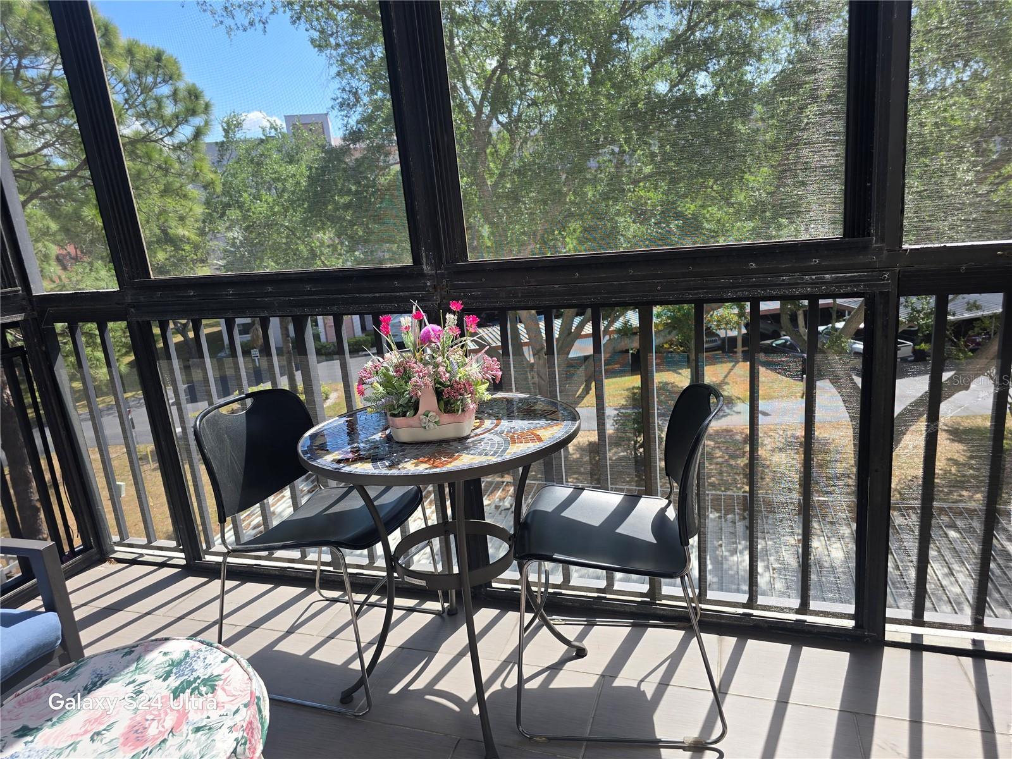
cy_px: 380
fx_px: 672
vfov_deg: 58.9
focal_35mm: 23
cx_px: 506
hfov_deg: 73.9
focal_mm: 6.3
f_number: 1.7
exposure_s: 1/334
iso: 12
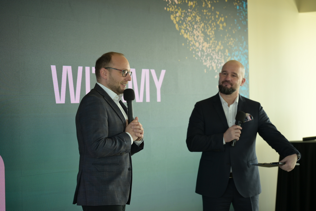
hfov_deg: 17.1
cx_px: 158
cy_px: 106
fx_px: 1053
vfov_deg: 11.4
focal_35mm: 120
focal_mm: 120
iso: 1000
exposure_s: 1/200
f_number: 4.5
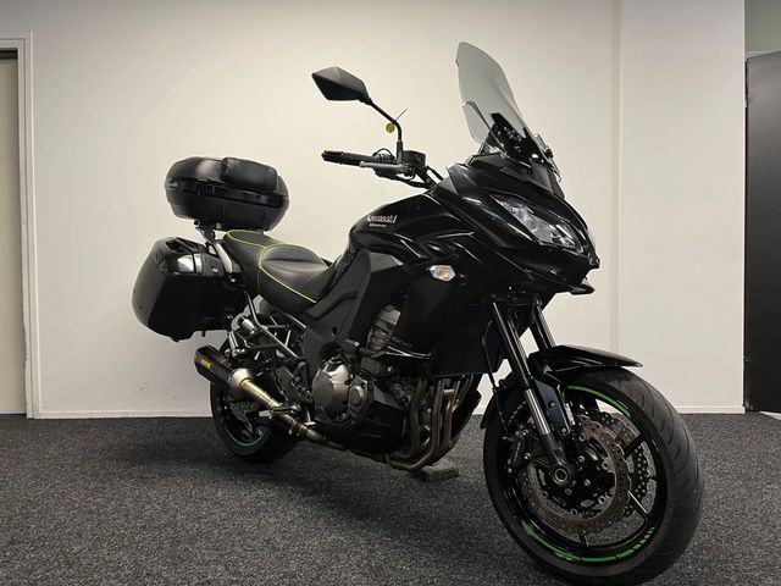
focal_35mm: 26
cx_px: 390
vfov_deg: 53.1
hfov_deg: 67.3
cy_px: 293
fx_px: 587
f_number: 1.6
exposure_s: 1/50
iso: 100
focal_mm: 5.1
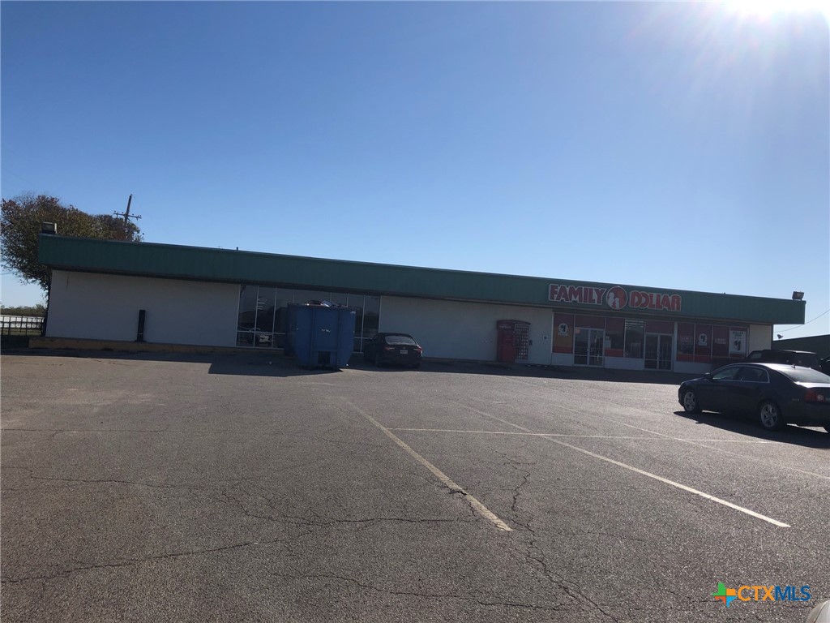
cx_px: 415
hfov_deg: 63.4
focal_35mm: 28
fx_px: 671
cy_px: 312
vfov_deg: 49.7
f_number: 1.8
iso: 25
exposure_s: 1/4425
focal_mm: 3.99
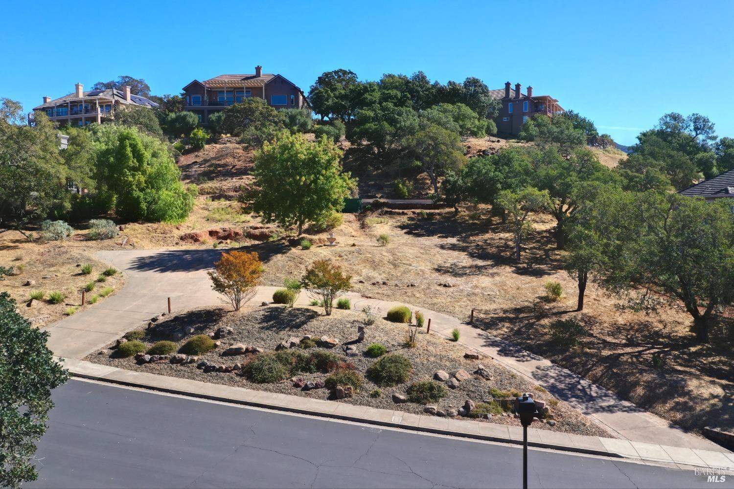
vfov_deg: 46.4
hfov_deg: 65.5
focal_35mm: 28
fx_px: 571
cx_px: 367
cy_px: 244
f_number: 8
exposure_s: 1/120
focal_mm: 10.3
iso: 100
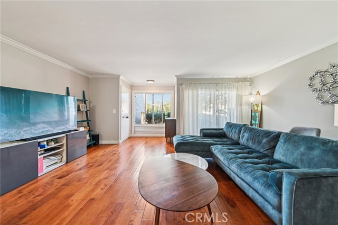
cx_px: 169
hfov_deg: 112.7
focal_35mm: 12
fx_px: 113
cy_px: 112
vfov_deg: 89.8
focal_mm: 12
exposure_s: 1/2
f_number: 8
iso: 250
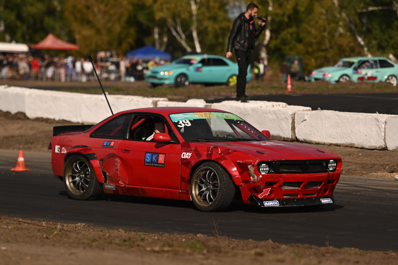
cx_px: 199
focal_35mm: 255
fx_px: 2819
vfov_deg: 5.4
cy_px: 132
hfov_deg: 8.1
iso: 720
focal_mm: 170
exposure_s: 1/32000
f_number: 2.8
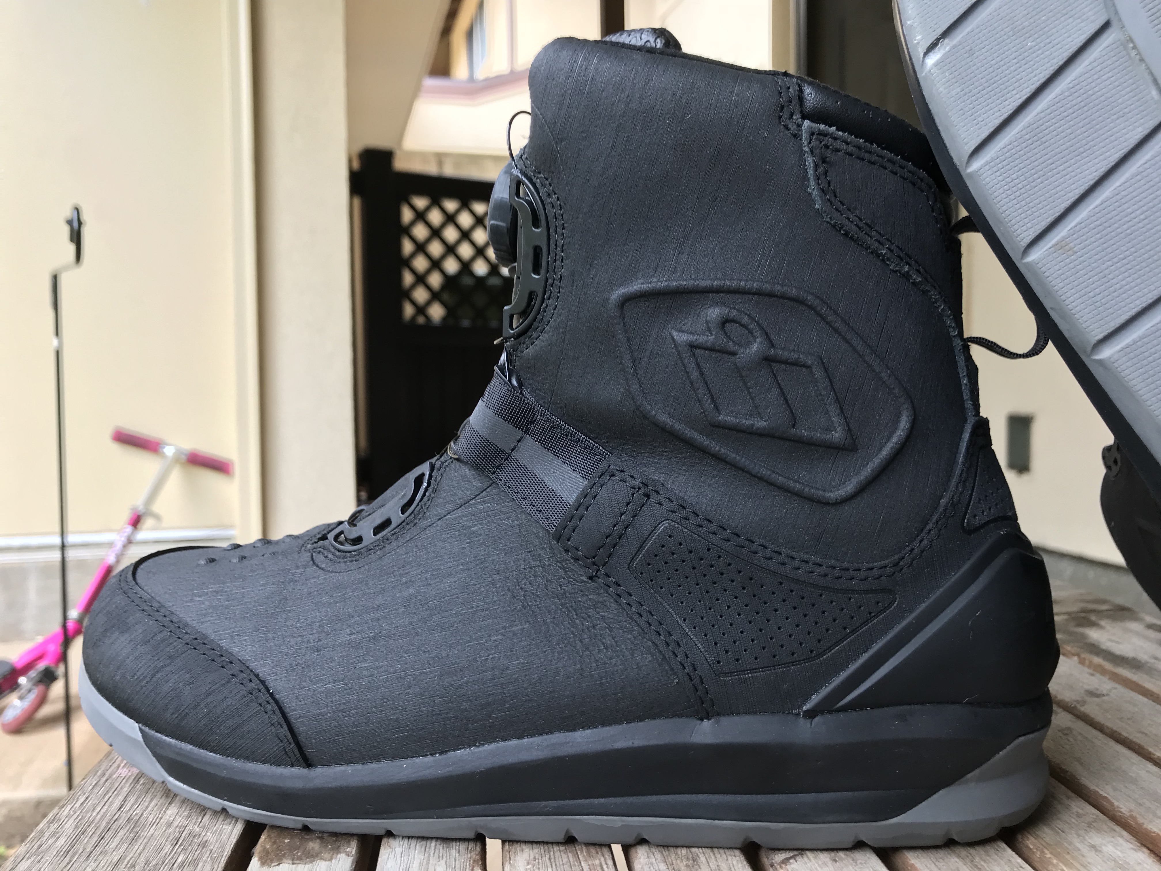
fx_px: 939
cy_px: 436
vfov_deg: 49.7
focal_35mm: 28
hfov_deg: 63.4
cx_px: 580
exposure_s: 1/60
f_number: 1.8
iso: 25
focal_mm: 3.99
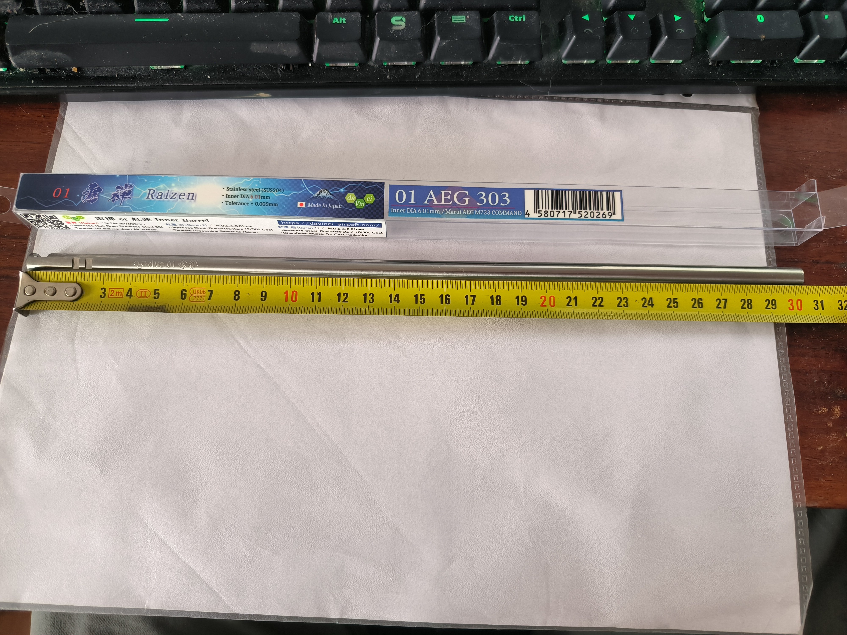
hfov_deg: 71.6
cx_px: 424
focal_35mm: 24
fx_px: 587
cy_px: 318
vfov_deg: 56.8
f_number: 1.7
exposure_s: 1/25
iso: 1281
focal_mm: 5.24
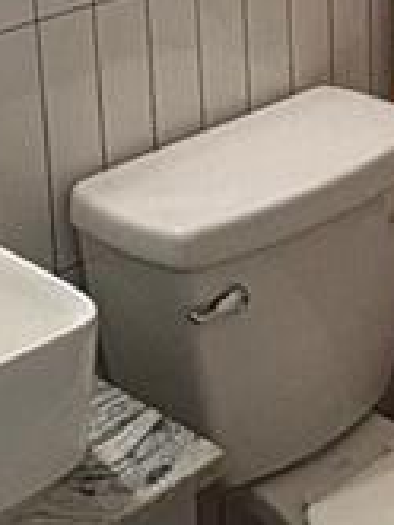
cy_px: -57
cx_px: 384
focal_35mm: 102
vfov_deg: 18.5
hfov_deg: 14.3
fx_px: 1546
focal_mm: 2.22
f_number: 2.2
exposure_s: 1/60
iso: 250
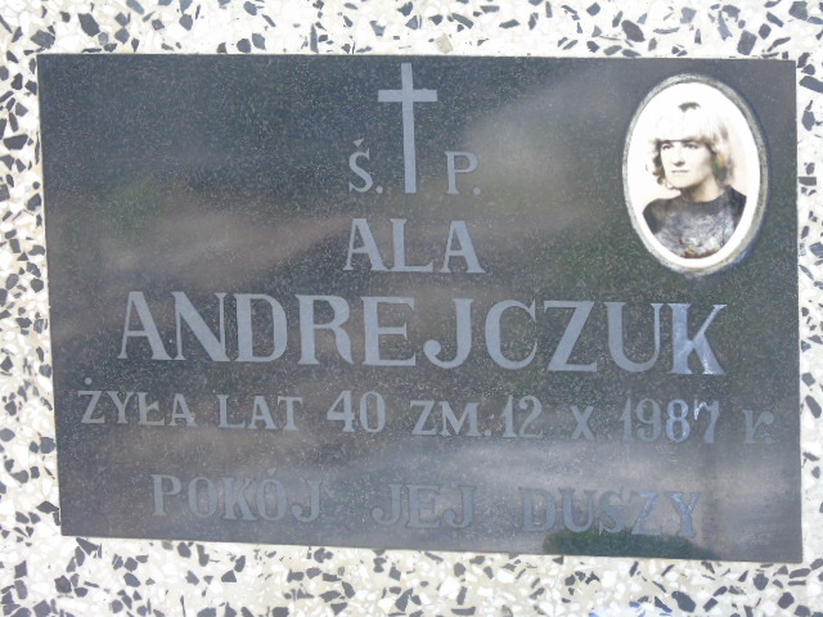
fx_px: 4422
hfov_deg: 10.6
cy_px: 308
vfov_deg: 8.0
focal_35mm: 186
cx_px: 412
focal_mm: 33
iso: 400
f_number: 5
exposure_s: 1/100
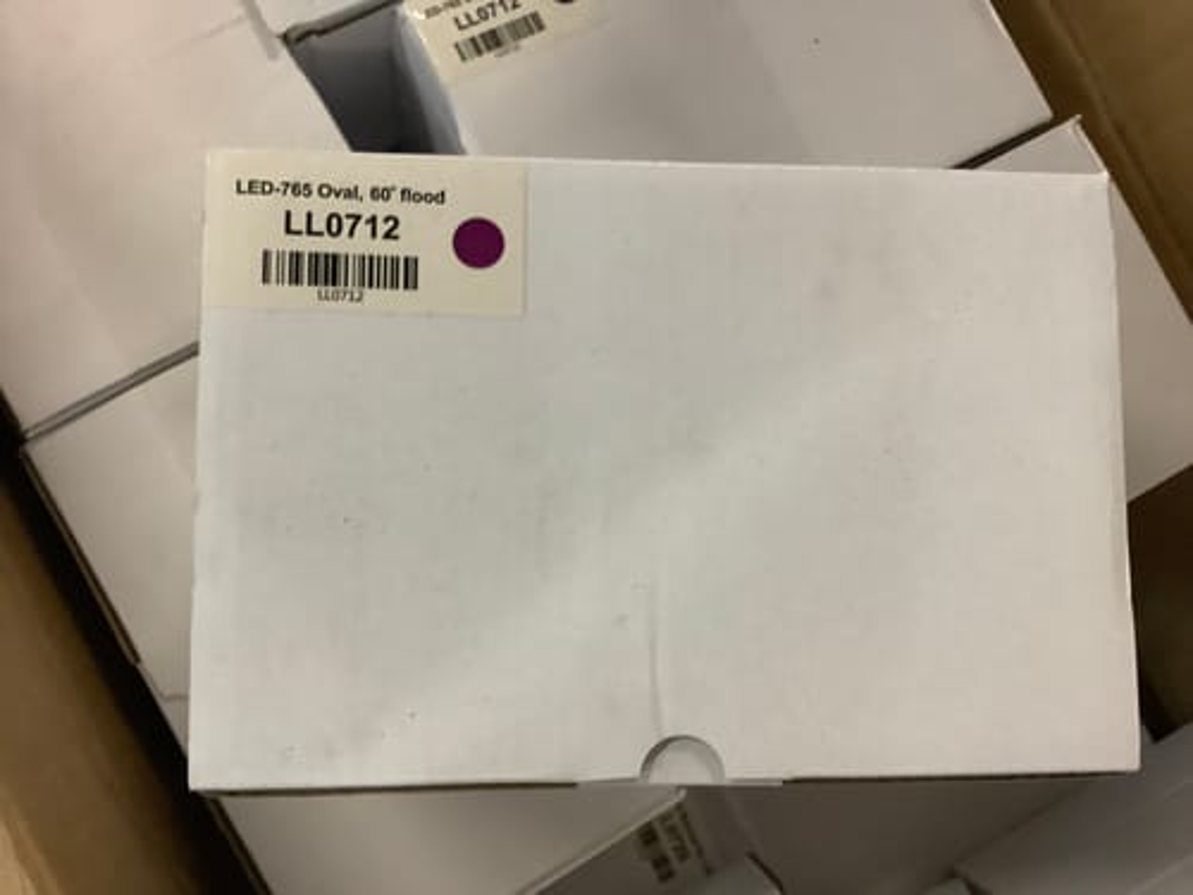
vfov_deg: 45.4
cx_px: 596
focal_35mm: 31
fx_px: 1068
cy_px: 448
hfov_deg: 58.4
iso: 320
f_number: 2.4
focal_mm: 3.3
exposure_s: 1/50
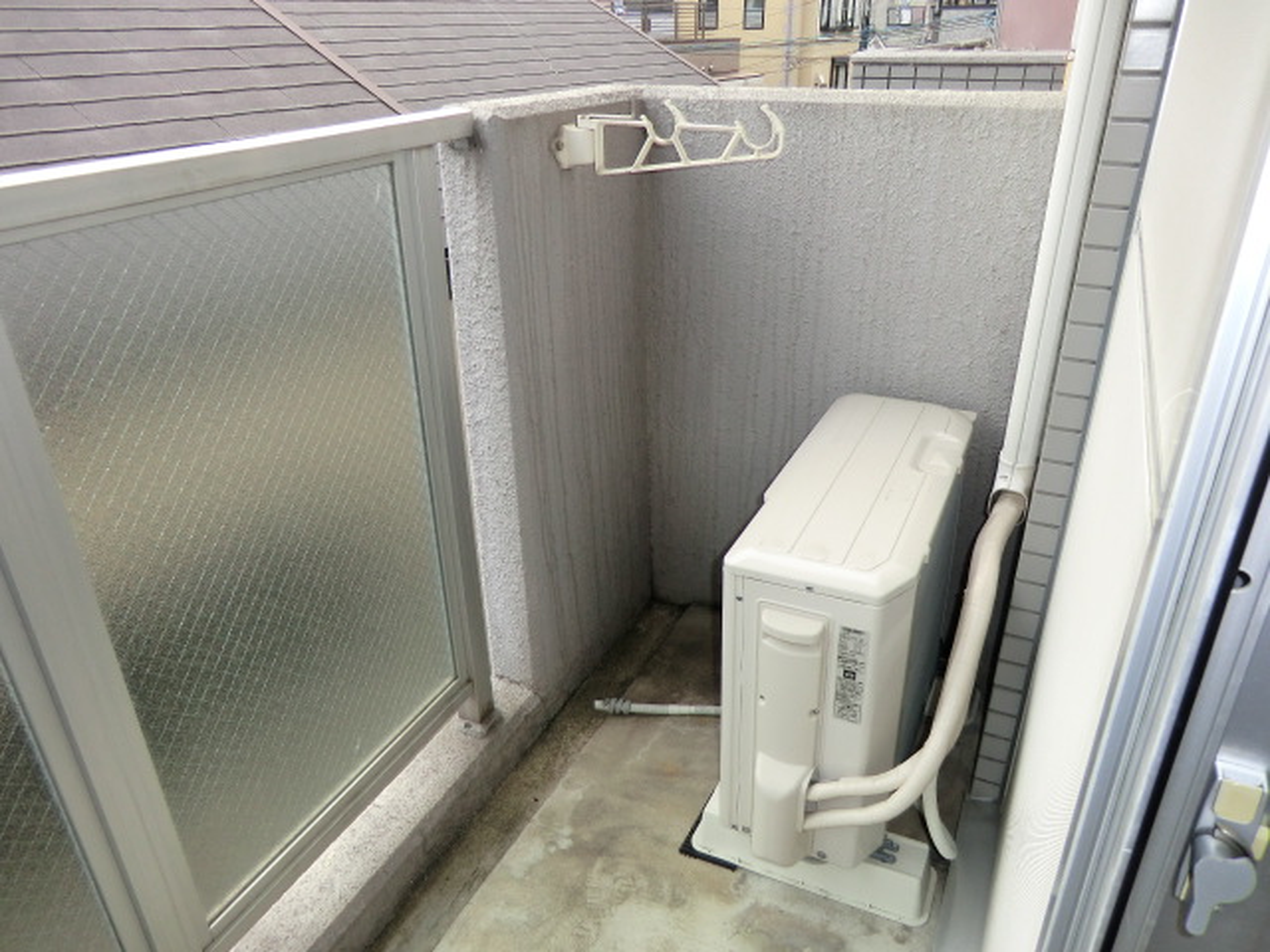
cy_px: 476
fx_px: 881
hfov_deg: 71.6
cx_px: 635
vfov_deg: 56.8
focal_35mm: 24
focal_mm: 4.3
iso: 100
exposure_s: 1/60
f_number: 3.2
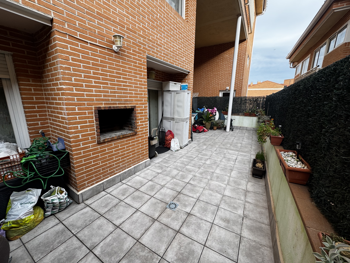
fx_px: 142
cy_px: 132
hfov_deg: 102.1
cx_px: 175
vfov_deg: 85.7
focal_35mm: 14
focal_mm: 2.22
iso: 40
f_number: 2.2
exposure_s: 1/175
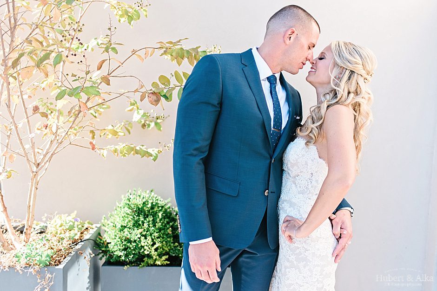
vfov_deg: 37.9
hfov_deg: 54.4
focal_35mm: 35
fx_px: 425
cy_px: 146
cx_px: 218
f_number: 1.8
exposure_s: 1/3200
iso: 250
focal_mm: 35
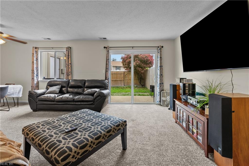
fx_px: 111
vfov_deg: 73.8
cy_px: 83
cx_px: 124
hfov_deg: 96.7
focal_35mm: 16
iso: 640
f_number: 7.1
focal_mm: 16
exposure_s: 1/15
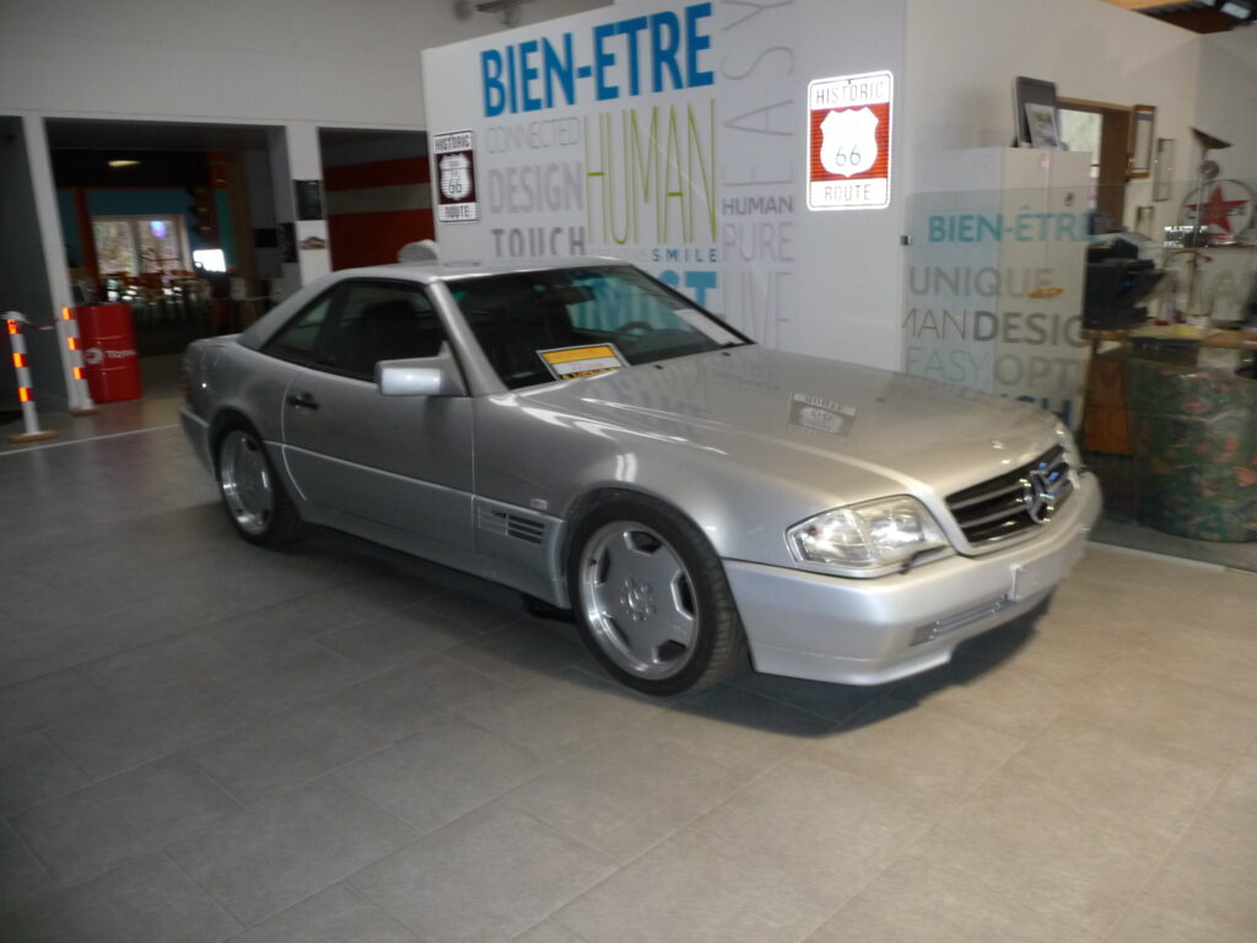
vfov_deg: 49.7
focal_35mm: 28
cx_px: 628
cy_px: 472
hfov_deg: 63.4
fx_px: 1017
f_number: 3.3
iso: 250
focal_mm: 4.7
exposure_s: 1/30
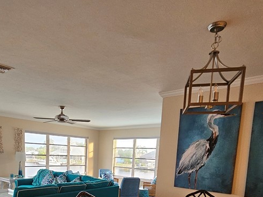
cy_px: 185
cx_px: 90
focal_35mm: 27
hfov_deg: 63.8
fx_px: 205
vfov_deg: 45.4
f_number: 2.2
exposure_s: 1/60
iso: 400
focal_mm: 2.2
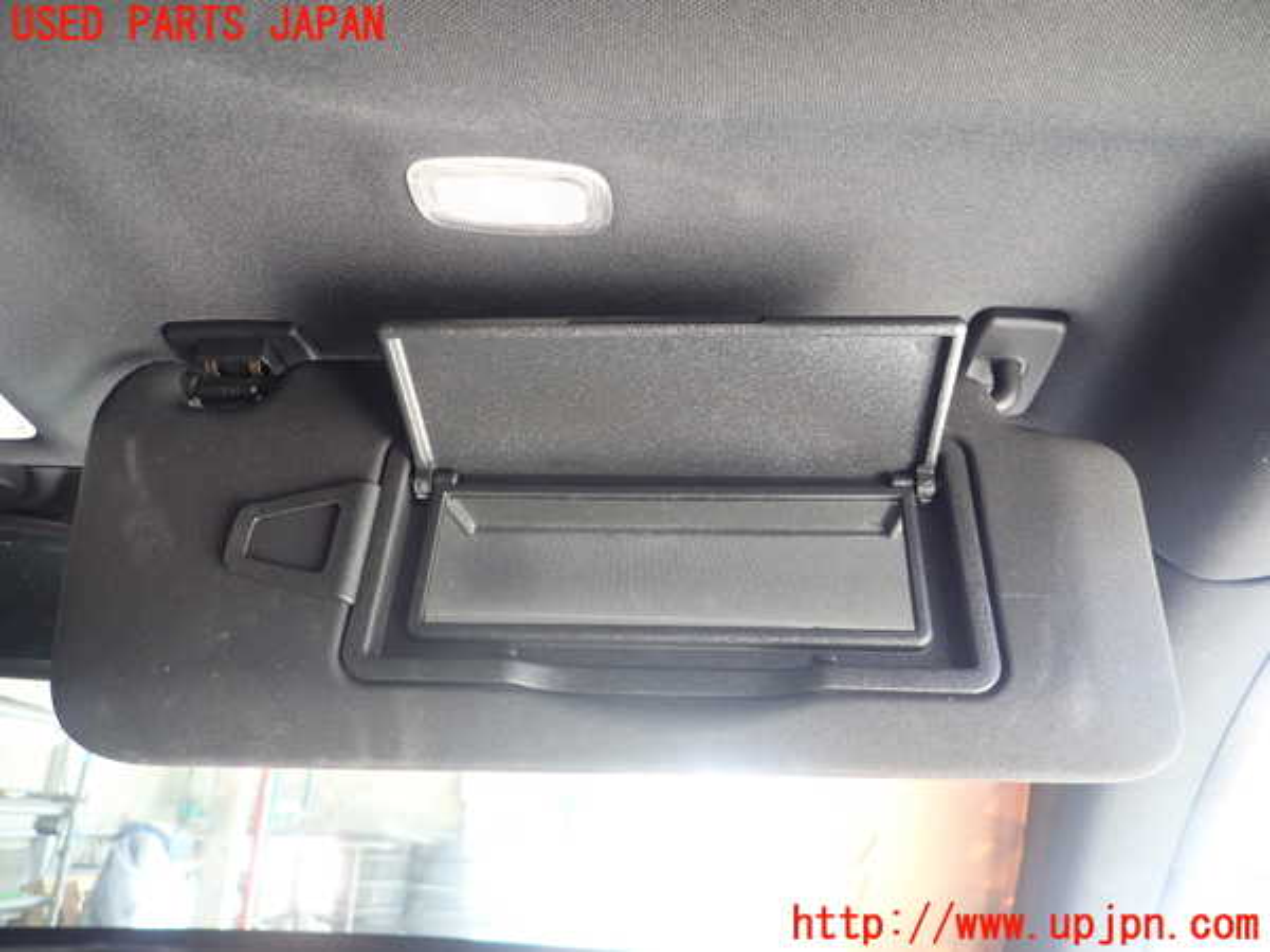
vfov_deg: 54.9
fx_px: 917
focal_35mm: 25
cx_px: 635
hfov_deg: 69.4
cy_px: 476
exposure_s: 1/30
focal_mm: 4.5
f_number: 2
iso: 250
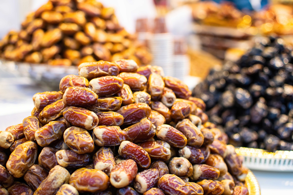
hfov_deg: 37.9
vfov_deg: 25.8
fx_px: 427
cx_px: 146
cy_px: 98
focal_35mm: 52
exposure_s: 1/250
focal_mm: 35
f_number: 2.5
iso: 200
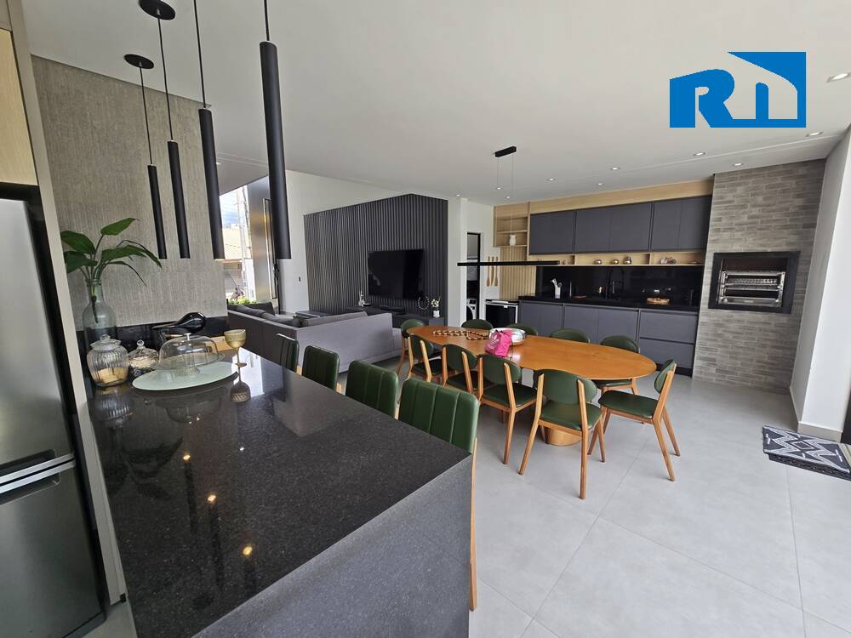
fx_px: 320
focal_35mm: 13
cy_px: 319
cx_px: 426
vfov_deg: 89.9
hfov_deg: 106.2
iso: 50
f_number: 2.2
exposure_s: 1/260
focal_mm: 2.2
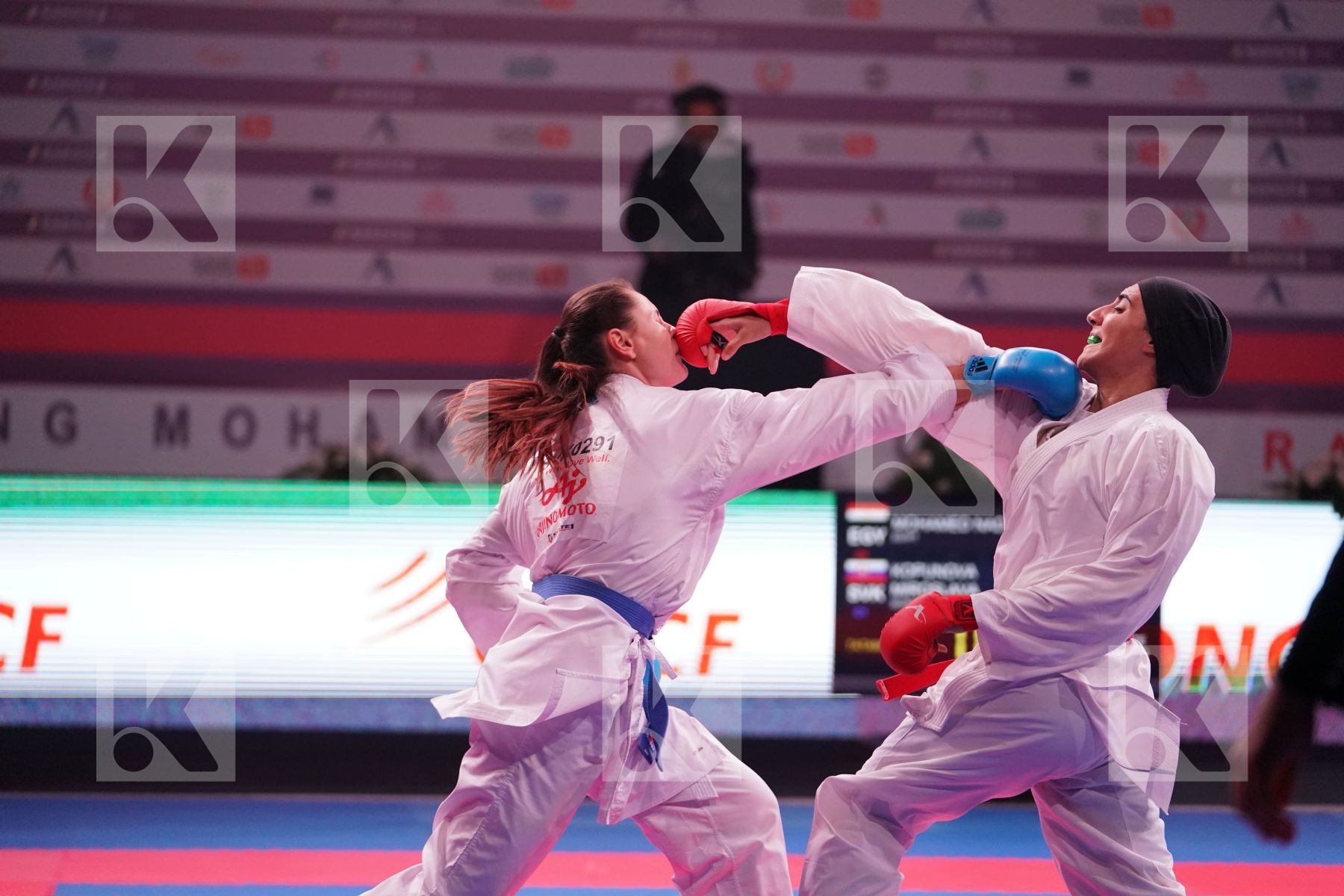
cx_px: 672
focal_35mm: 123
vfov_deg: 11.1
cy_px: 448
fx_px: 4592
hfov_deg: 16.7
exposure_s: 1/1000
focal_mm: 123
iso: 4000
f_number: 2.8
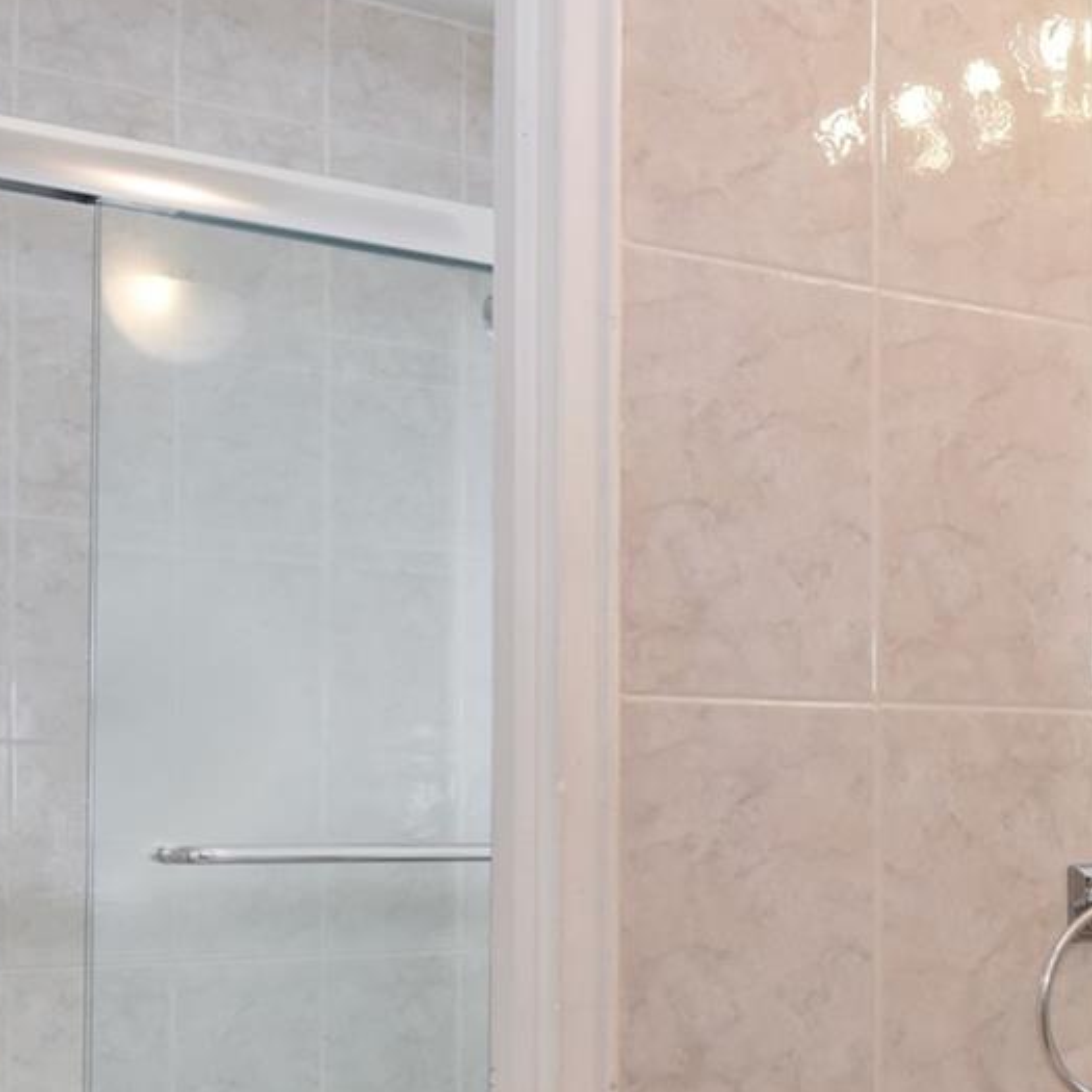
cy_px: 704
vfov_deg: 31.1
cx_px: 1200
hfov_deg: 28.4
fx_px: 1951
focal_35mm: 55
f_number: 8
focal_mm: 11
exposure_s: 1/80
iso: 640
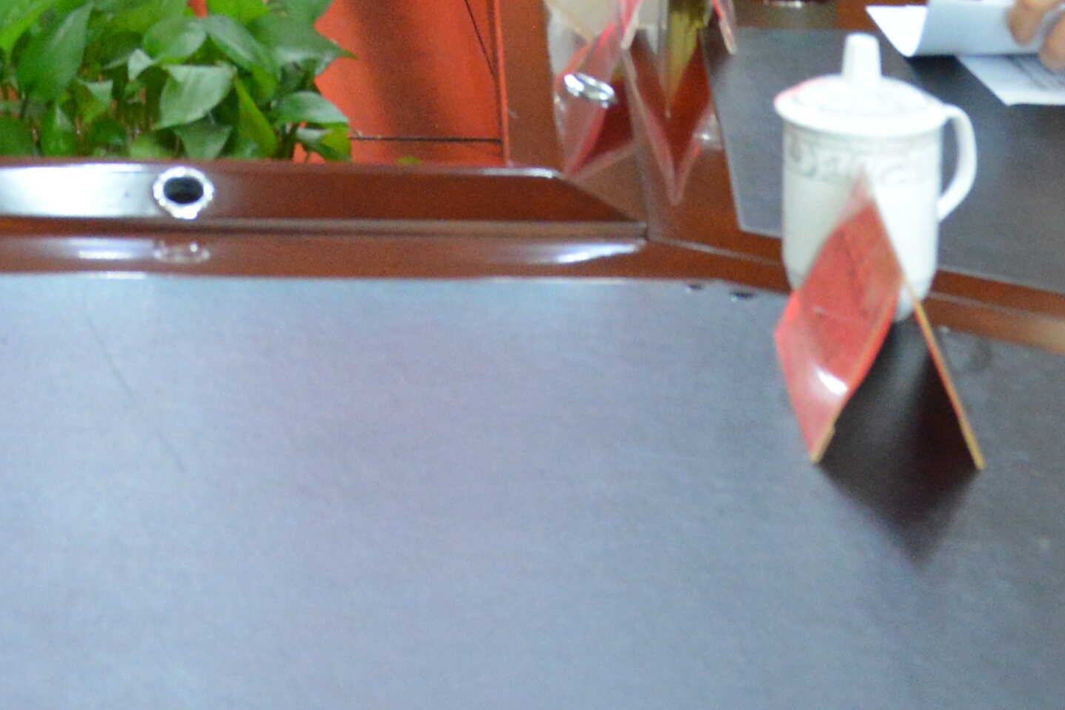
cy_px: -985
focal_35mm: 148
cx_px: 83
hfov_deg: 13.7
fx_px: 4379
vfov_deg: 8.5
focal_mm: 29
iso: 3200
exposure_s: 1/40
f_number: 5
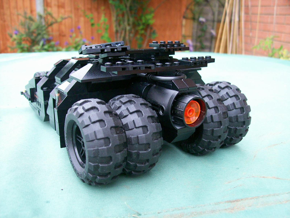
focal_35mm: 36
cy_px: 109
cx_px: 145
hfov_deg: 51.4
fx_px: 302
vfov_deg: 39.7
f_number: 2.7
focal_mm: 6
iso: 101
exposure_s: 1/32
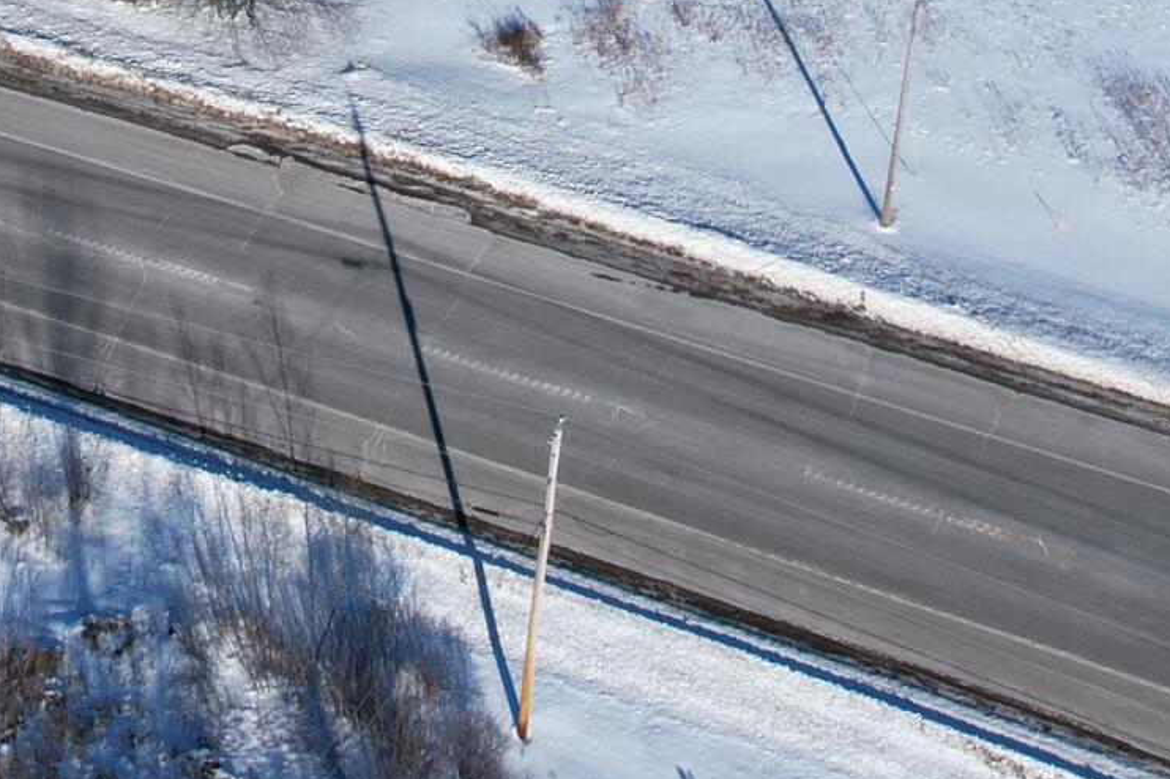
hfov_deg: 22.1
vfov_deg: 13.3
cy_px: -765
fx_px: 2891
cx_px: 36
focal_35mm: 89
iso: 110
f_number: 2.8
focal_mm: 8.38
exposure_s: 1/2500
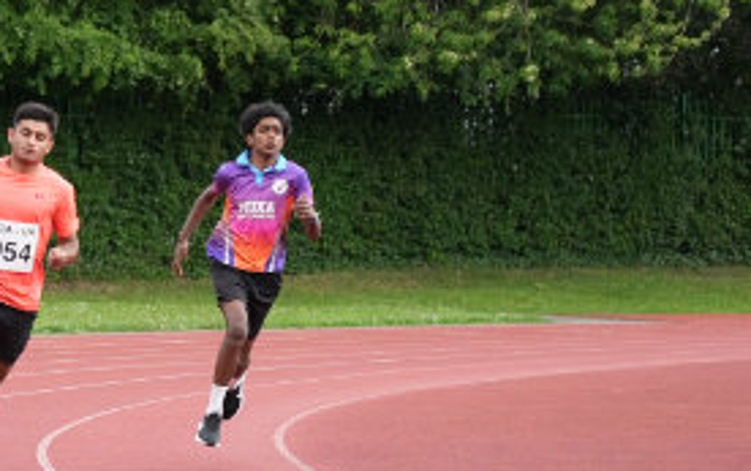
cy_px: 146
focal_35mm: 264
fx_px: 5408
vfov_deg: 5.0
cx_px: -272
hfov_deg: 7.8
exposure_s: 1/800
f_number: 2.8
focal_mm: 70
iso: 250
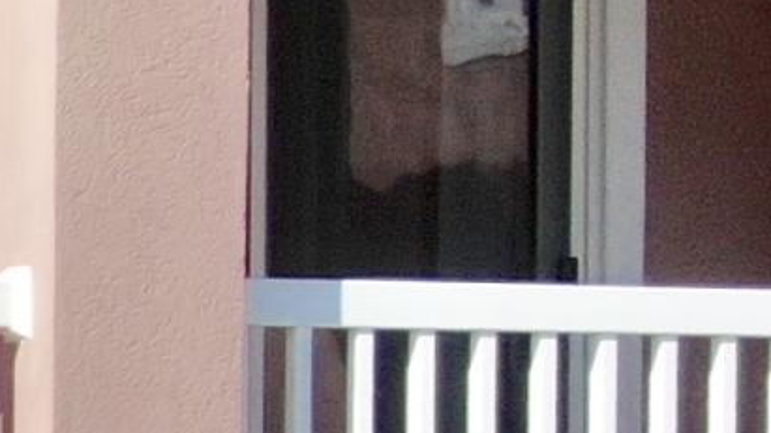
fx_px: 6827
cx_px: -1848
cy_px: 1115
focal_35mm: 334
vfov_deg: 3.6
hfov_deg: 5.8
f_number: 3.5
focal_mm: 7.23
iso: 100
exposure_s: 1/800
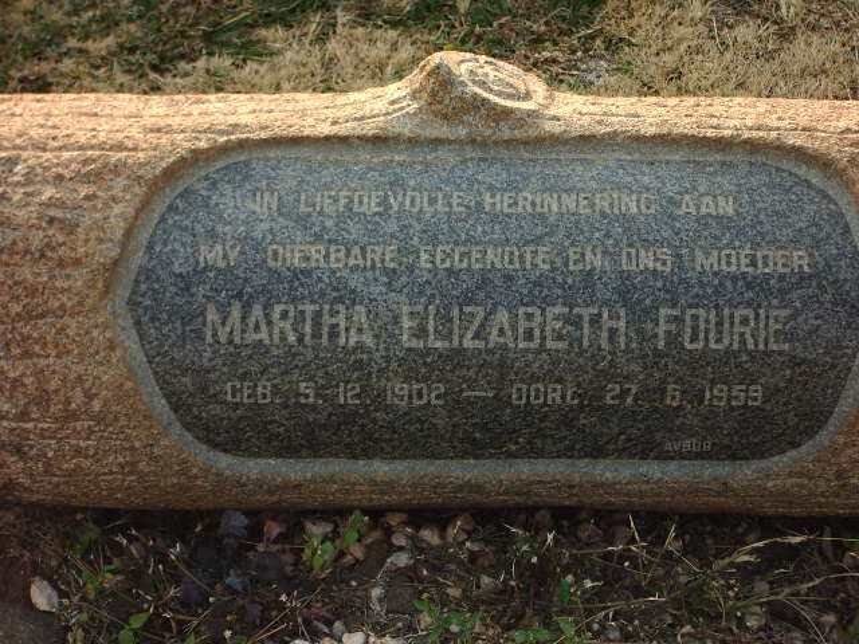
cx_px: 430
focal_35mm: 105
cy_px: 322
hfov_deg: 18.7
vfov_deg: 14.1
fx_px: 2606
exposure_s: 1/100
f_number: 4.8
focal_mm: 17.4
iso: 100
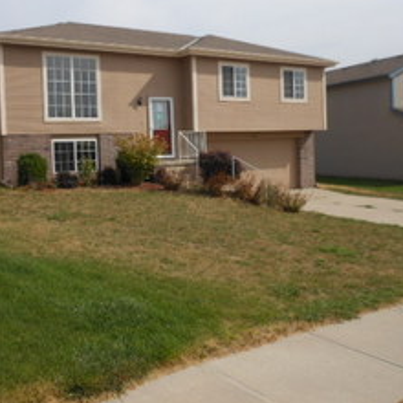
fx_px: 514
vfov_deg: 42.7
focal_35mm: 39
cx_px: 167
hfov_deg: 42.7
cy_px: 174
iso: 80
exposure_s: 1/1000
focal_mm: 5
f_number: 3.7
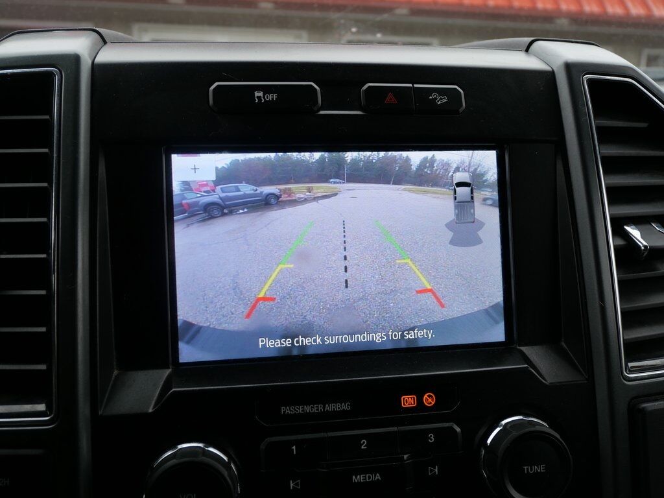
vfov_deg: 44.2
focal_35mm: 32
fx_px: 614
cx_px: 332
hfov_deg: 56.8
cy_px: 249
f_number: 3.9
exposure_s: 1/60
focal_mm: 16
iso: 200
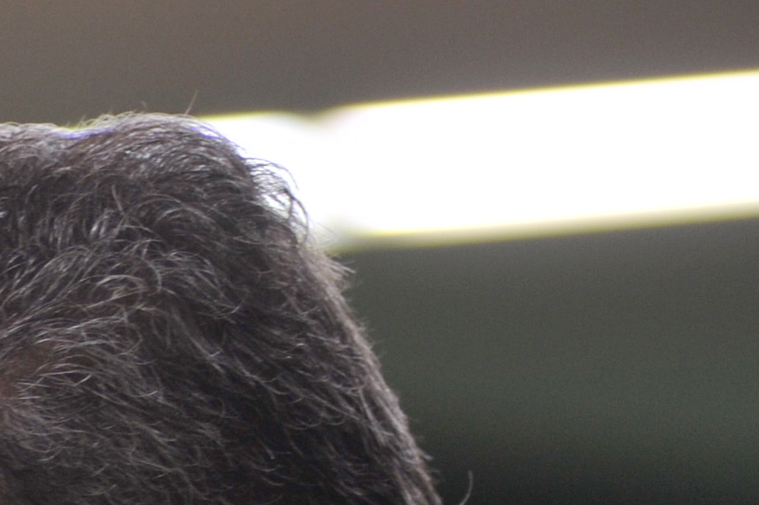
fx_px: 10767
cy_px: 1113
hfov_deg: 4.0
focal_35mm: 511
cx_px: -335
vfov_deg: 2.7
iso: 800
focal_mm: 112
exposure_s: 1/125
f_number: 2.8
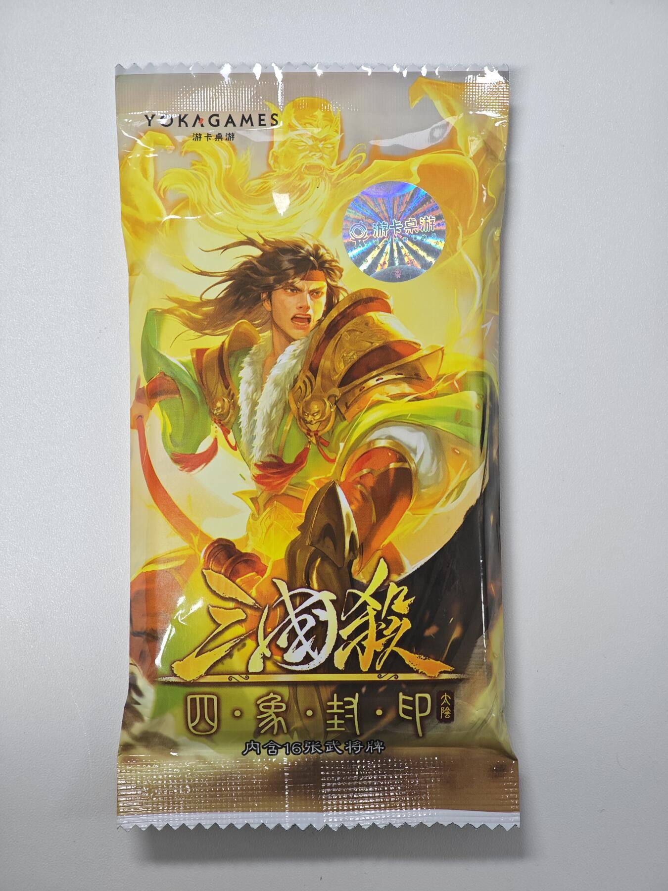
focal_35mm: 75
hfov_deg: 19.6
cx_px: 334
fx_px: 1930
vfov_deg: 26.0
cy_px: 446
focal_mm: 12.28
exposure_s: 1/100
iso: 160
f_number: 1.8
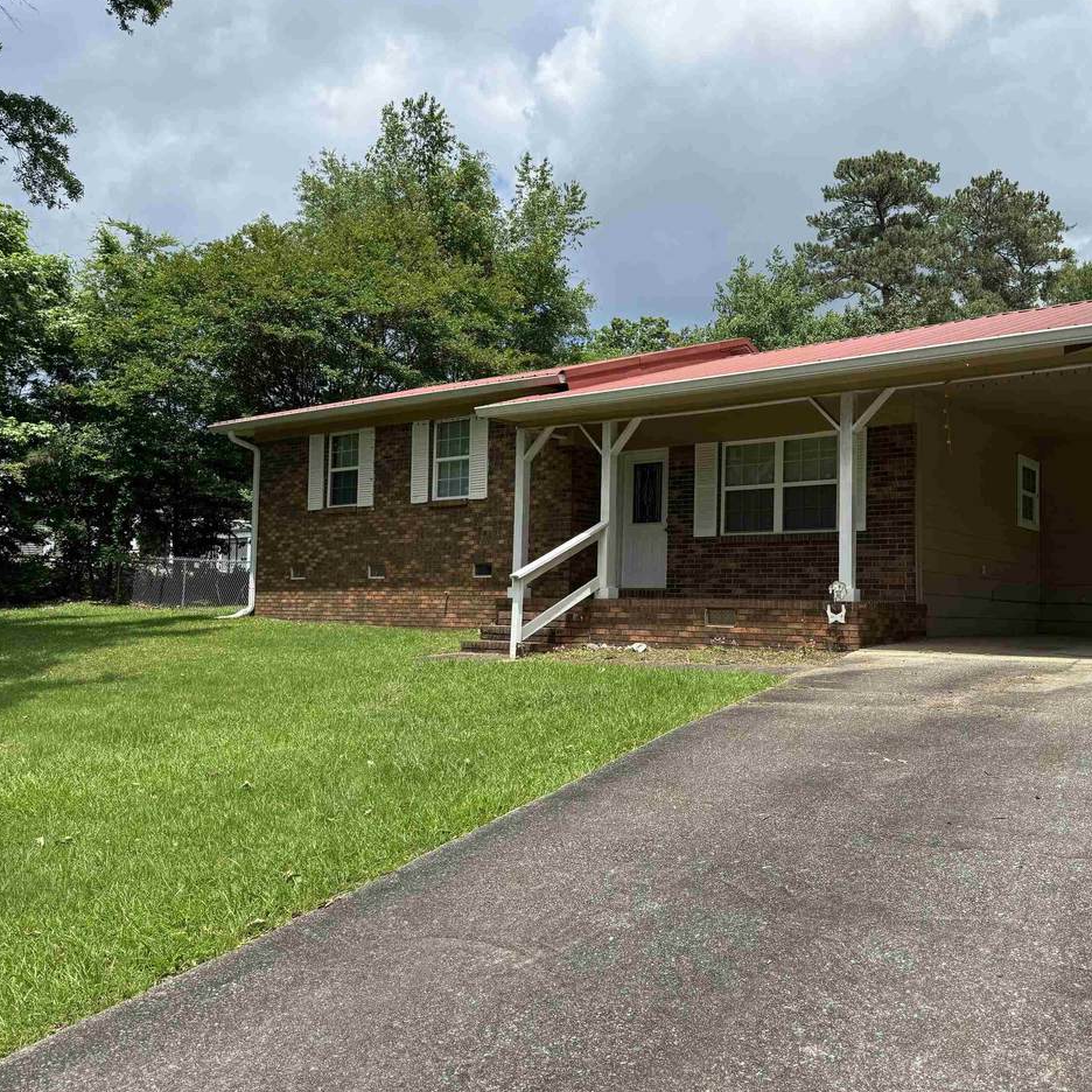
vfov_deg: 55.6
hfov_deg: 55.1
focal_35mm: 29
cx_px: 665
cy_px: 553
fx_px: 1035
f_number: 1.78
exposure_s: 1/2959
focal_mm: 6.76
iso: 80
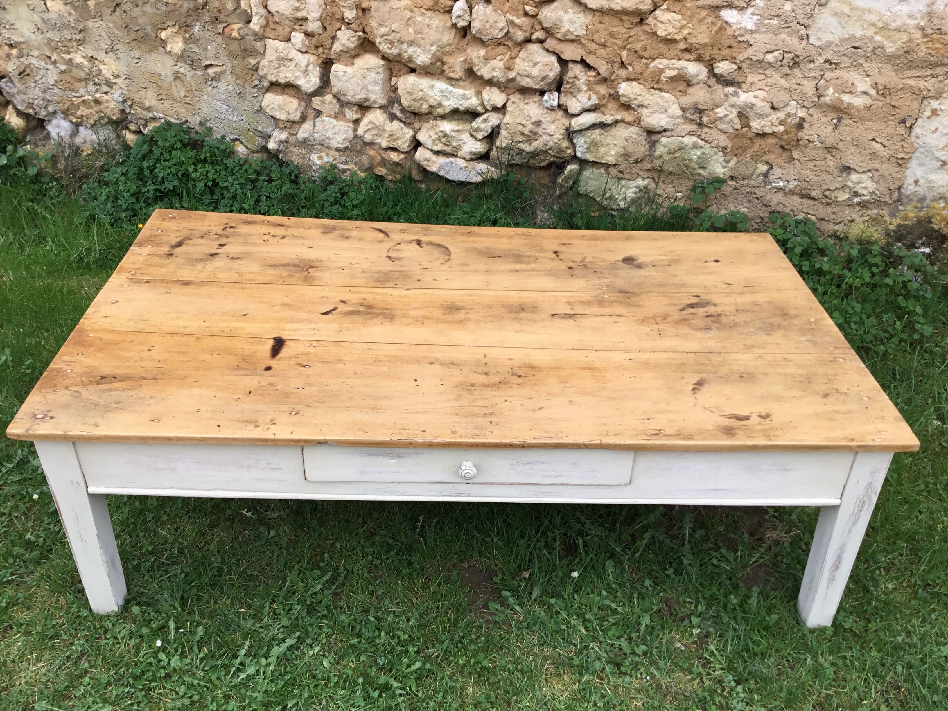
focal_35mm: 31
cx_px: 474
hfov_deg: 58.4
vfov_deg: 45.4
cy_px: 356
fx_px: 849
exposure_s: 1/165
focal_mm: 3.3
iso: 25
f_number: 2.4
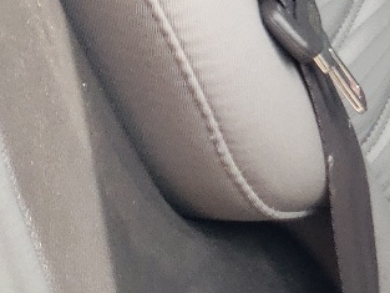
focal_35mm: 133
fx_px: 1499
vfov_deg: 10.3
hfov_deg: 11.7
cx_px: 973
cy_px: -279
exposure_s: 1/192
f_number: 1.5
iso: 50
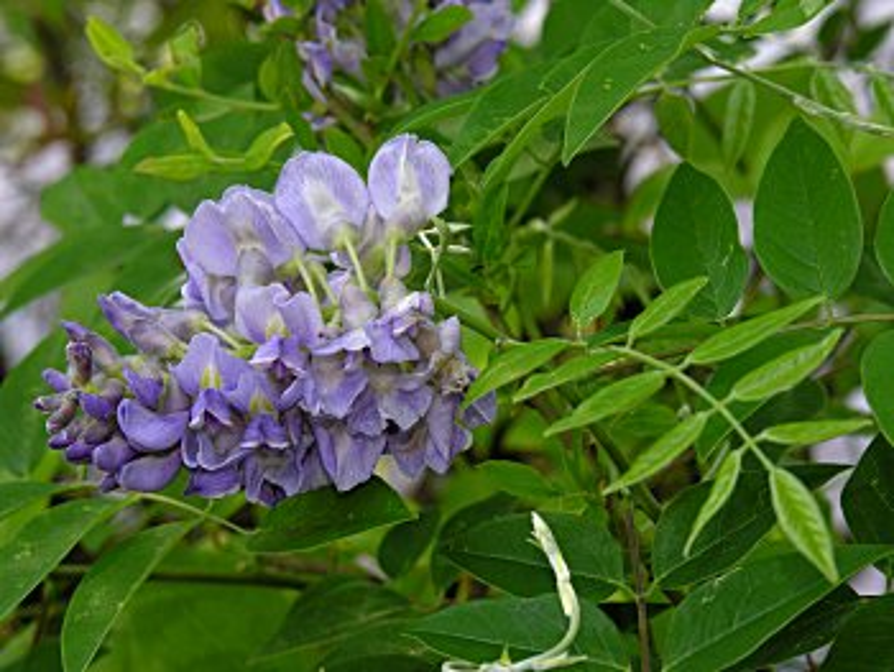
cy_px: 336
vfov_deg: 10.5
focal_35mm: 141
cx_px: 447
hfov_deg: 14.0
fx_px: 3644
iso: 100
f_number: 5.4
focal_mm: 35.9
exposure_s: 1/81
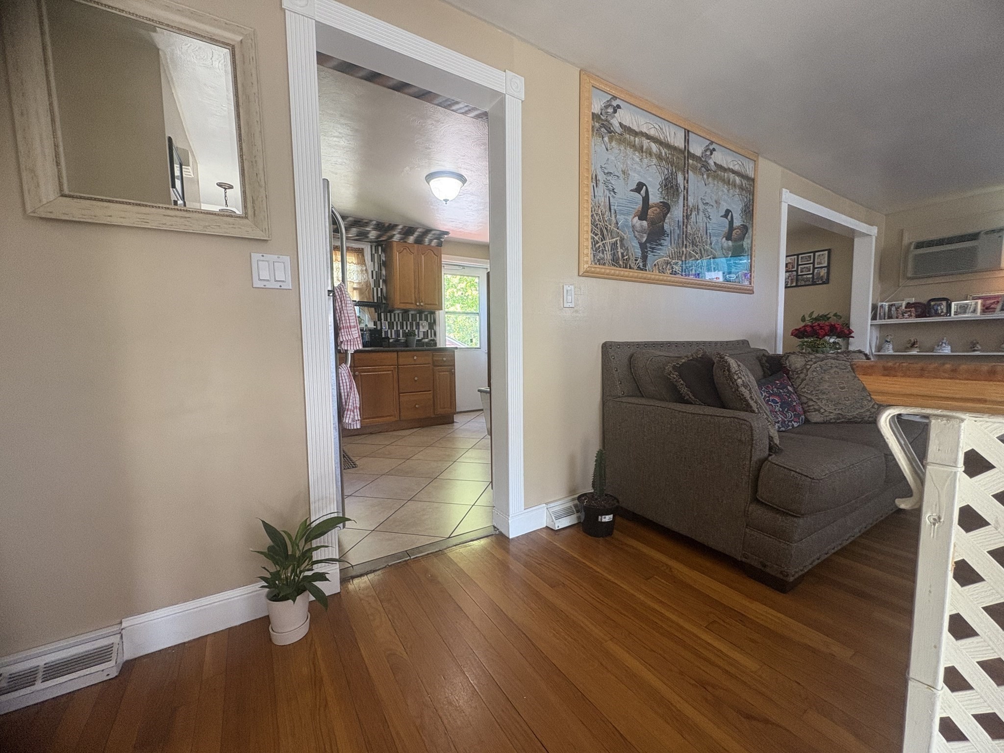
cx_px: 502
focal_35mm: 14
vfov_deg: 85.7
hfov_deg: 102.1
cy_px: 376
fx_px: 406
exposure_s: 1/60
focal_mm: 2.22
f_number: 2.2
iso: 200
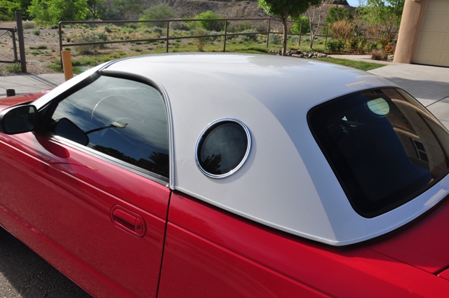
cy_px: 149
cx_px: 224
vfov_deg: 39.9
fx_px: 411
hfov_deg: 57.3
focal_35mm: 33
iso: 200
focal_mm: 22
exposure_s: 1/200
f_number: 11
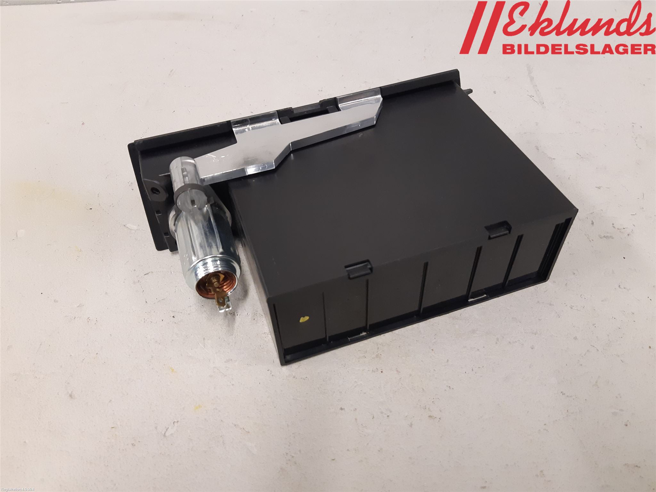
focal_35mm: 26
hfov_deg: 67.3
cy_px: 246
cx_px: 328
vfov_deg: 53.1
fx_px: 493
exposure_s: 1/50
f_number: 1.7
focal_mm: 3.93
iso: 200
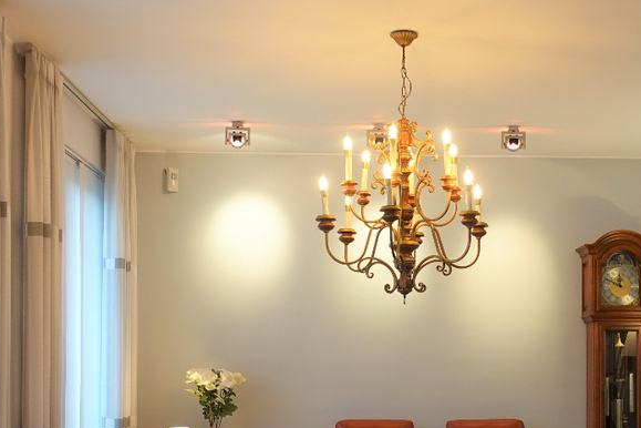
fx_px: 997
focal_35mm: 56
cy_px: 356
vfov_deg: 23.7
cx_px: 430
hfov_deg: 35.3
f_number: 2
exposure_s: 1/30
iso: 125
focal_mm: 8.8
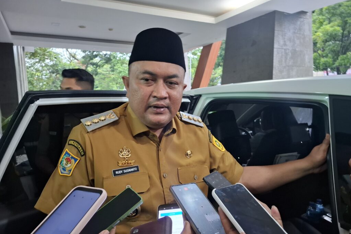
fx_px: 234
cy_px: 131
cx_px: 176
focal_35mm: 24
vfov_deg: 53.0
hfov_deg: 73.8
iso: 640
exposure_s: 1/25
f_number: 1.8
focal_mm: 5.54
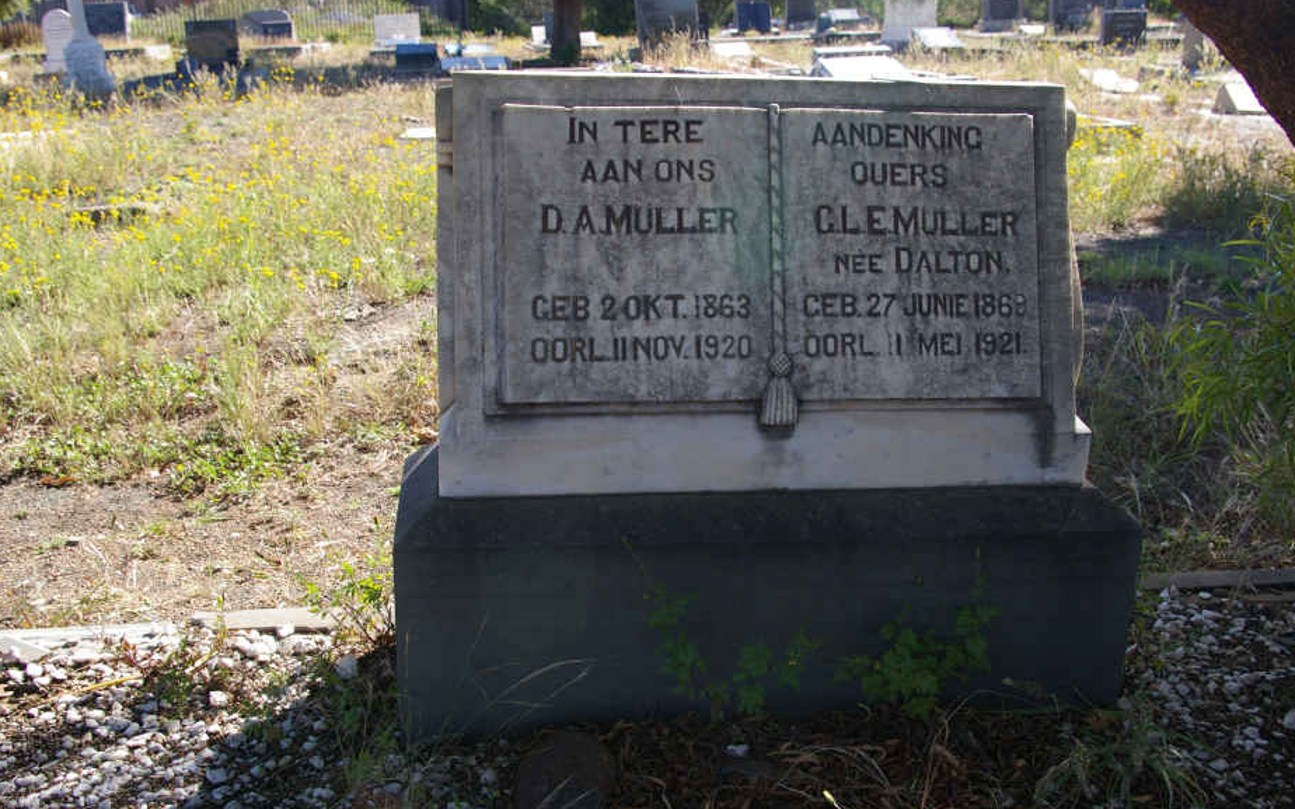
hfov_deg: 52.8
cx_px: 646
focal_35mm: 37
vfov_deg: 34.4
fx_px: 1306
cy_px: 405
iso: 200
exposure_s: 1/125
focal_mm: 24
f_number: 6.7
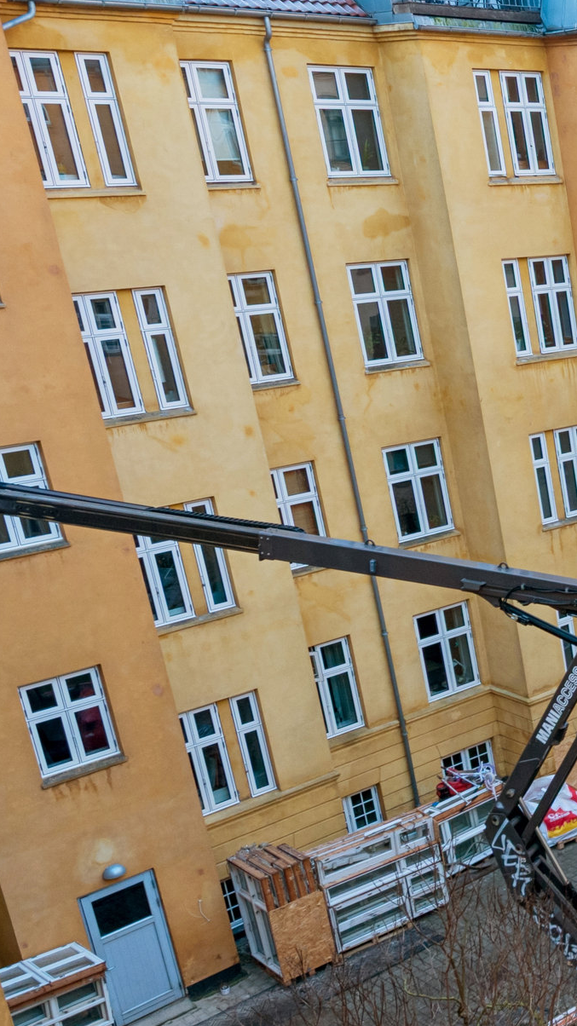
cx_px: 1131
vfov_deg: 43.7
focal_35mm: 47
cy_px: 570
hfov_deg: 18.1
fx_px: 1279
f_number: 10
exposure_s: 1/50
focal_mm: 18
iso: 400
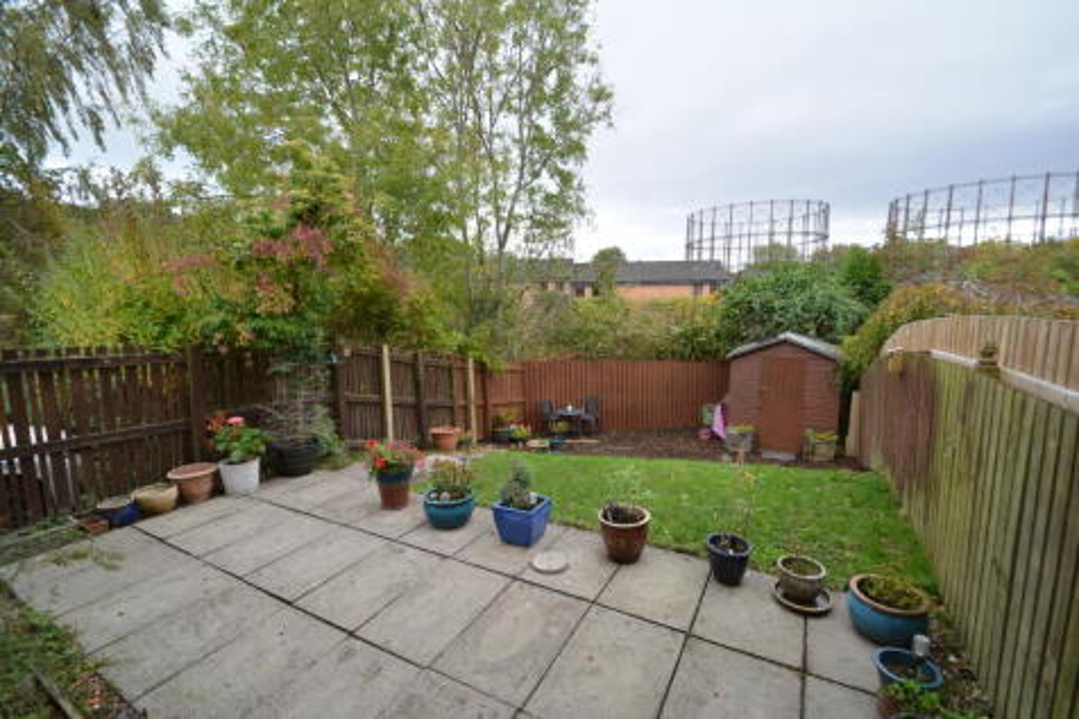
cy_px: 360
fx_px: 449
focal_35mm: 15
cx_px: 540
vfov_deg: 77.3
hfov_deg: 100.4
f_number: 5.6
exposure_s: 1/125
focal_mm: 10
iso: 250
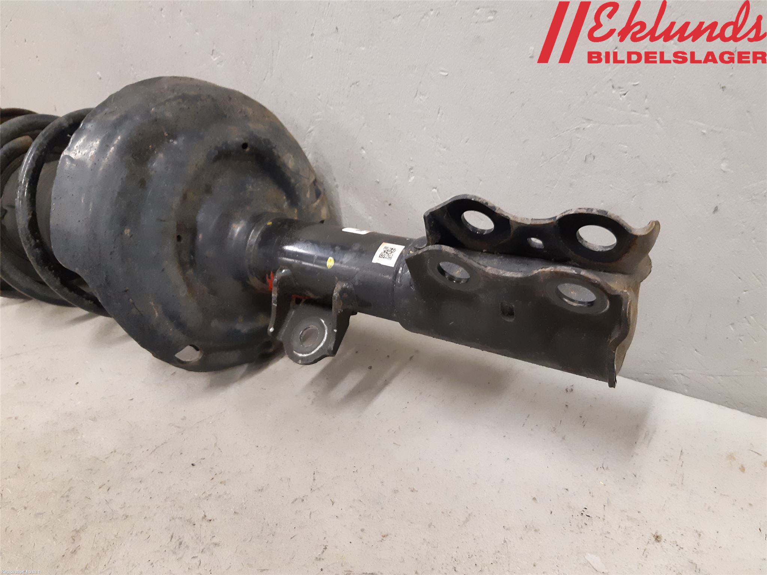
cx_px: 384
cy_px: 288
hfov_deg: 67.3
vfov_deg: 53.1
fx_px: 576
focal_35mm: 26
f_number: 1.7
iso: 320
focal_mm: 3.93
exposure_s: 1/50
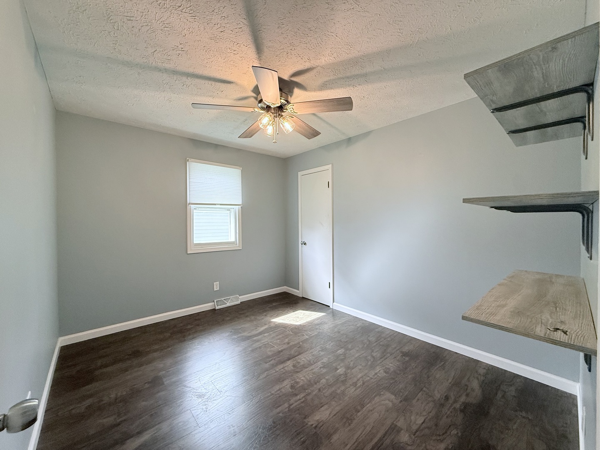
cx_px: 300
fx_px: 243
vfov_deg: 85.7
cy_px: 225
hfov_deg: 102.1
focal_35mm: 14
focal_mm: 2.22
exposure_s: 1/120
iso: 200
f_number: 2.2
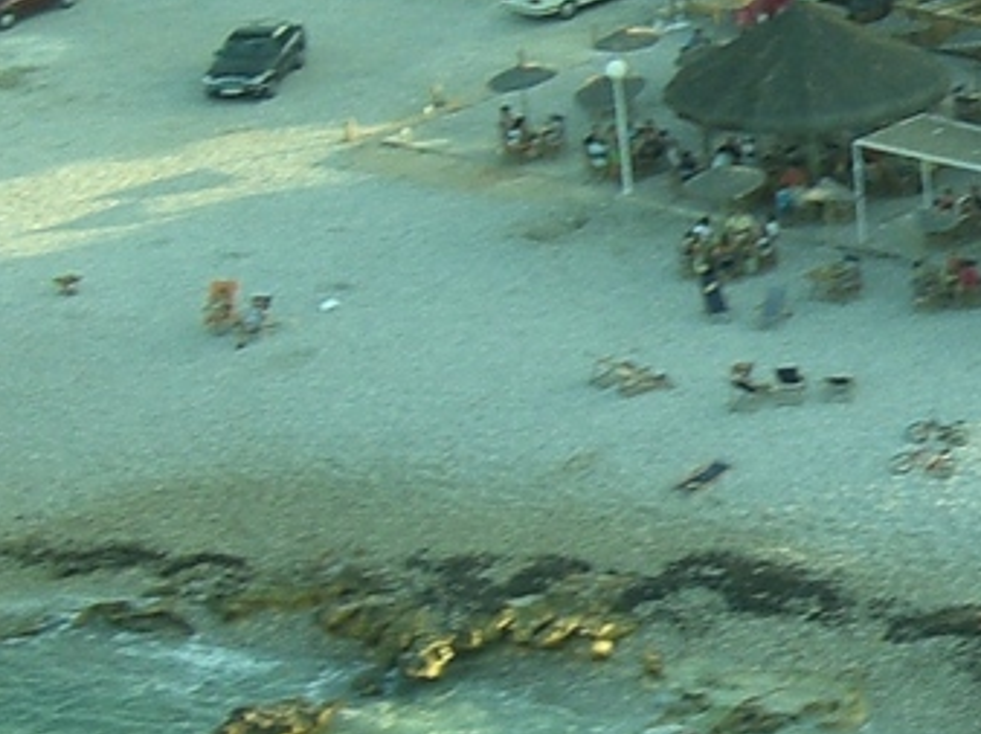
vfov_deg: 8.2
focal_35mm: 180
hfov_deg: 10.7
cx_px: 1341
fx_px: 5097
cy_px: 421
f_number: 2.8
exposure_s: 1/250
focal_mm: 7.9
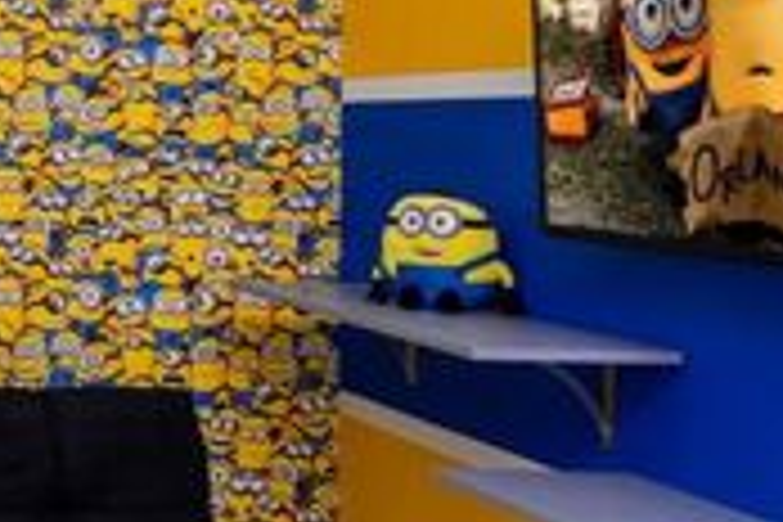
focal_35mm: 69
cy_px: 214
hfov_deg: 23.5
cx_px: -385
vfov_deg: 19.7
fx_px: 1501
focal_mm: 17
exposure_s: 1/15
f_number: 13
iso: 1000
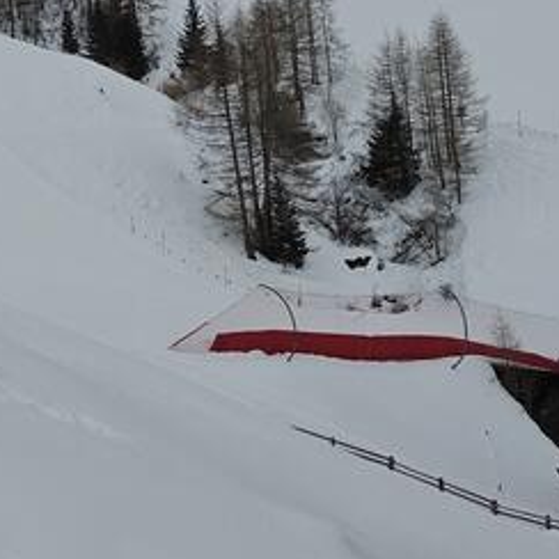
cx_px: -376
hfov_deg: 17.3
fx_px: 1571
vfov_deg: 19.4
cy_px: -49
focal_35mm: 86
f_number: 1.6
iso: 50
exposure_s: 1/1661
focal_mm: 6.06
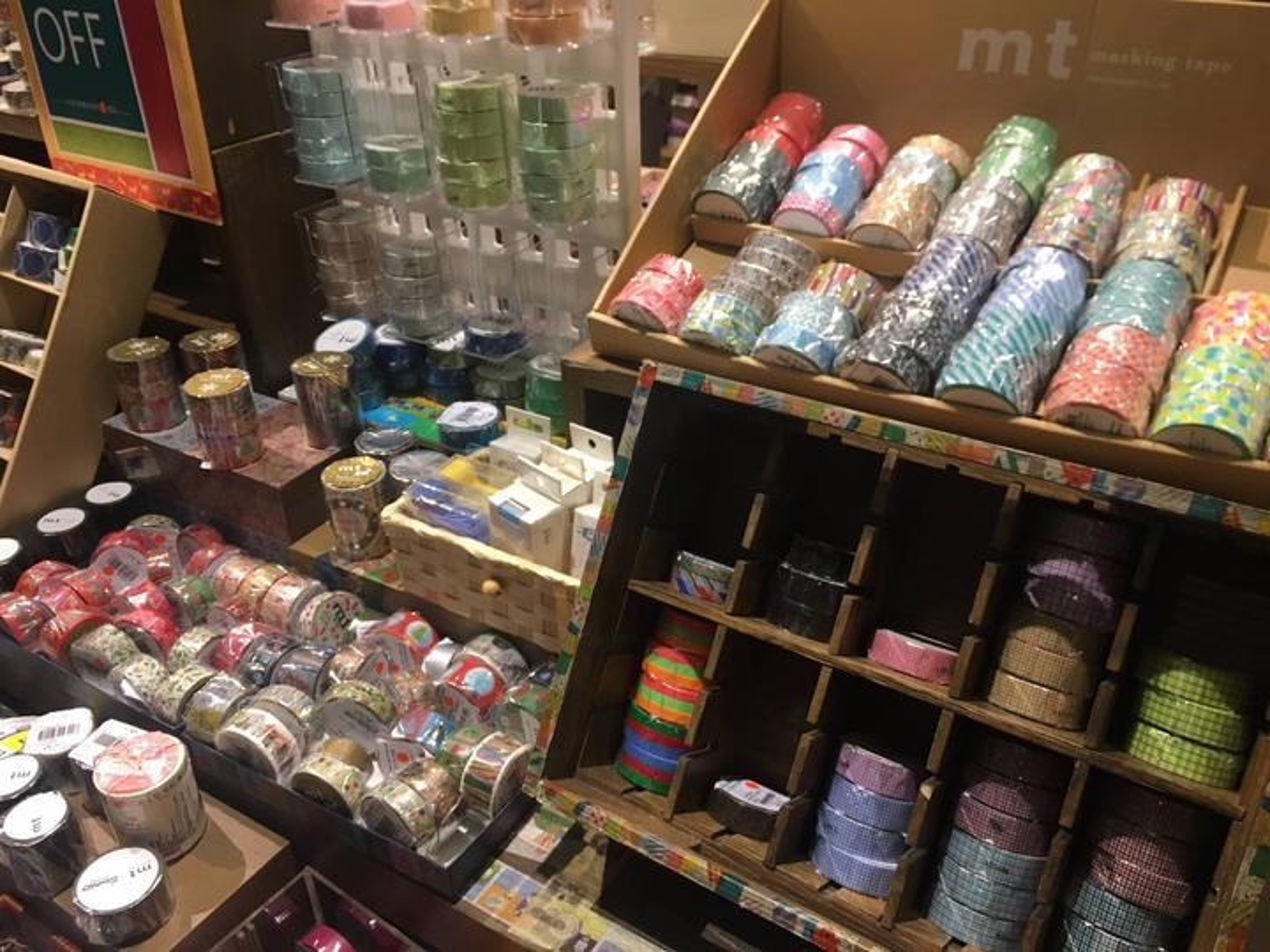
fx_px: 1064
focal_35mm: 29
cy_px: 476
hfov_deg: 61.7
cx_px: 635
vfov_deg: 48.2
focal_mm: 4.15
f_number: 2.2
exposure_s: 1/33
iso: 50
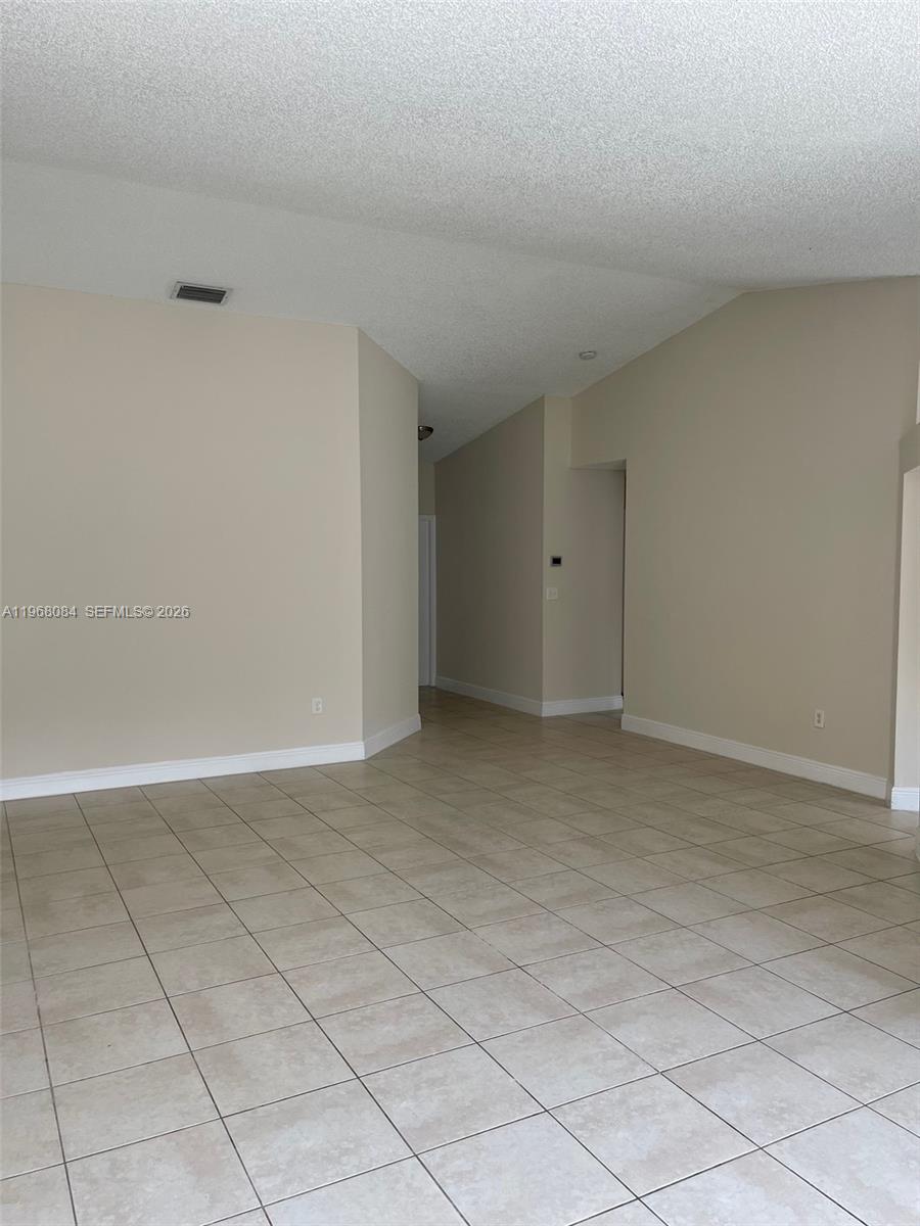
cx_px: 460
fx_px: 921
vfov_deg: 67.3
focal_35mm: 26
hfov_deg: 53.1
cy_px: 613
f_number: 1.6
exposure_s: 1/286
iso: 32
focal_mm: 5.1
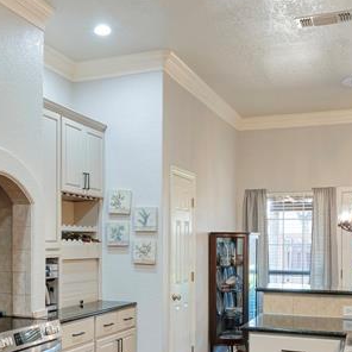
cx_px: 121
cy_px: 241
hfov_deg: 35.7
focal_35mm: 47
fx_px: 541
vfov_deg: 35.6
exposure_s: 1/4
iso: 160
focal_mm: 16
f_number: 9
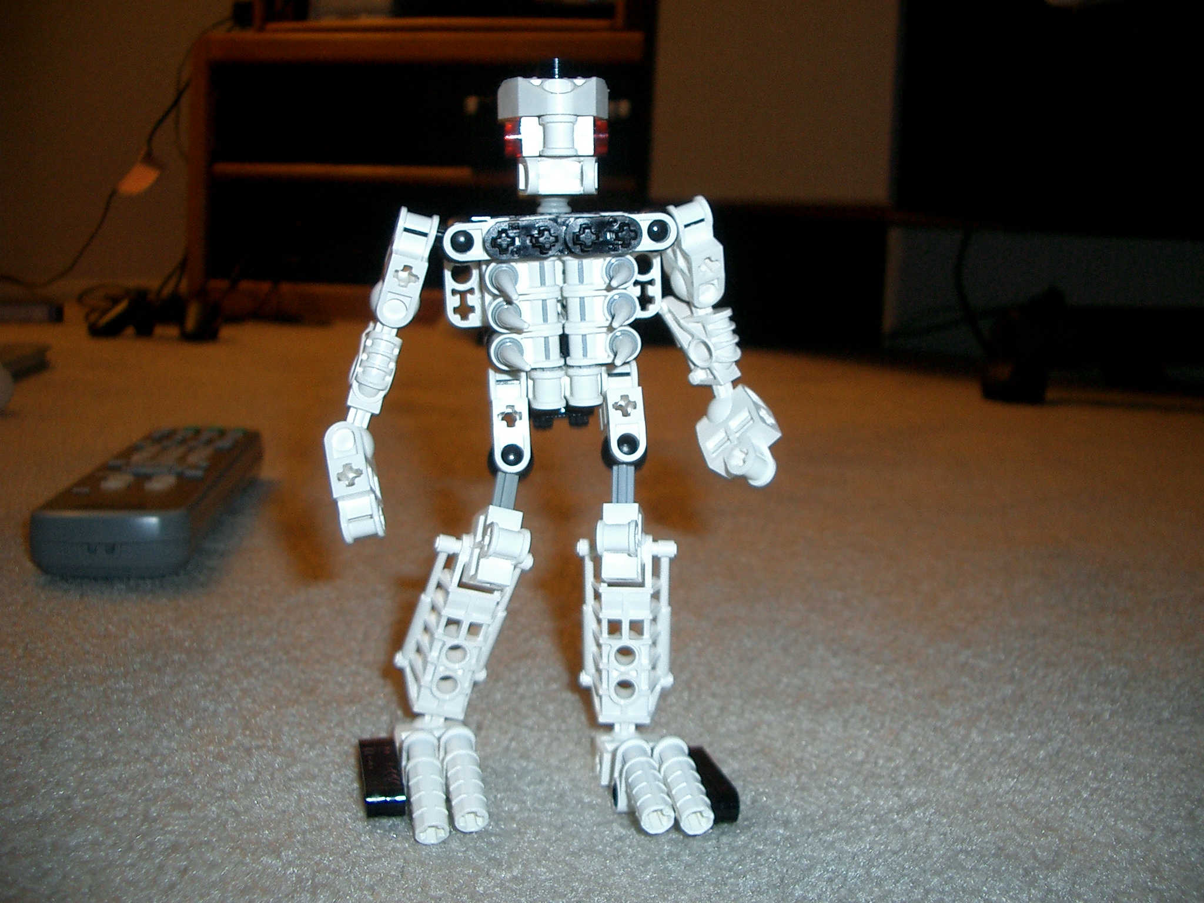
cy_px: 452
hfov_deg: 52.6
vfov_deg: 40.7
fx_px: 1217
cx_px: 602
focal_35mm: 35
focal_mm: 5.8
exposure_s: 1/40
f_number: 2.6
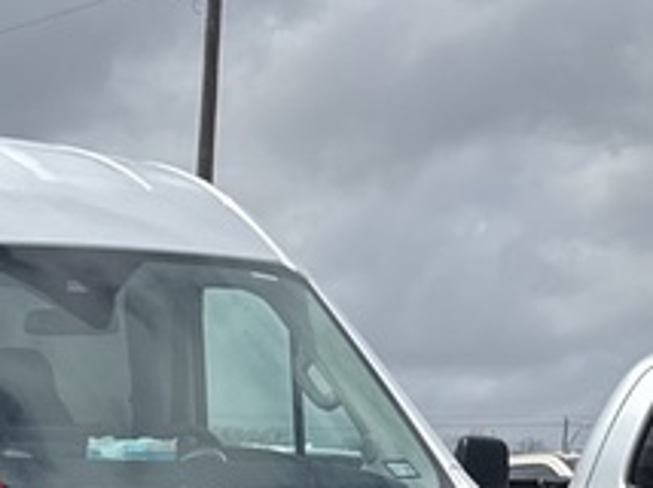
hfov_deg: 13.7
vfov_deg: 12.5
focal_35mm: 115
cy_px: 622
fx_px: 2167
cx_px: -781
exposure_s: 1/7937
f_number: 1.78
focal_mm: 6.76
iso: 80
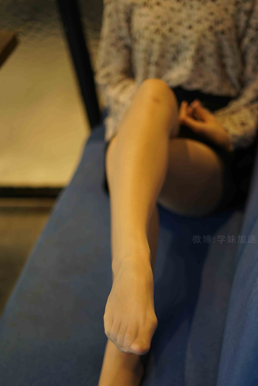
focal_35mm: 60
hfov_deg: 22.6
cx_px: 136
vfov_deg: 33.3
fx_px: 644
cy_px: 227
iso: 200
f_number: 1.8
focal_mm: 50
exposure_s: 1/125
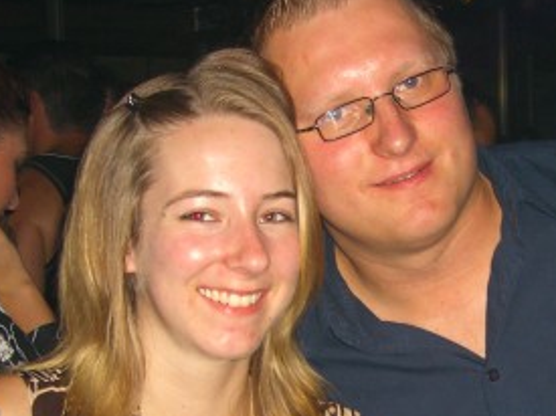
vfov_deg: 17.6
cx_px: 449
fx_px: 1333
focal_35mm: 83
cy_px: 351
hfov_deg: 23.2
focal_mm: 7.9
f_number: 2.8
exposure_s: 1/60
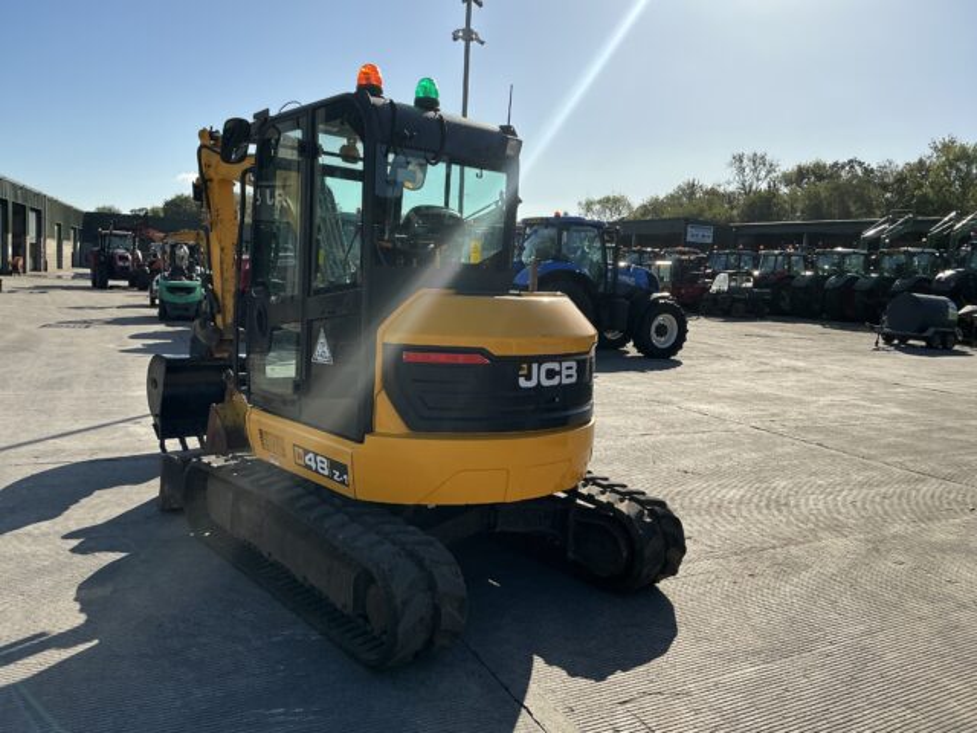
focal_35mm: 28
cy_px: 366
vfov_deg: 49.7
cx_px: 488
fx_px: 790
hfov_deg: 63.4
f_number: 1.8
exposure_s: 1/2667
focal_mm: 3
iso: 25
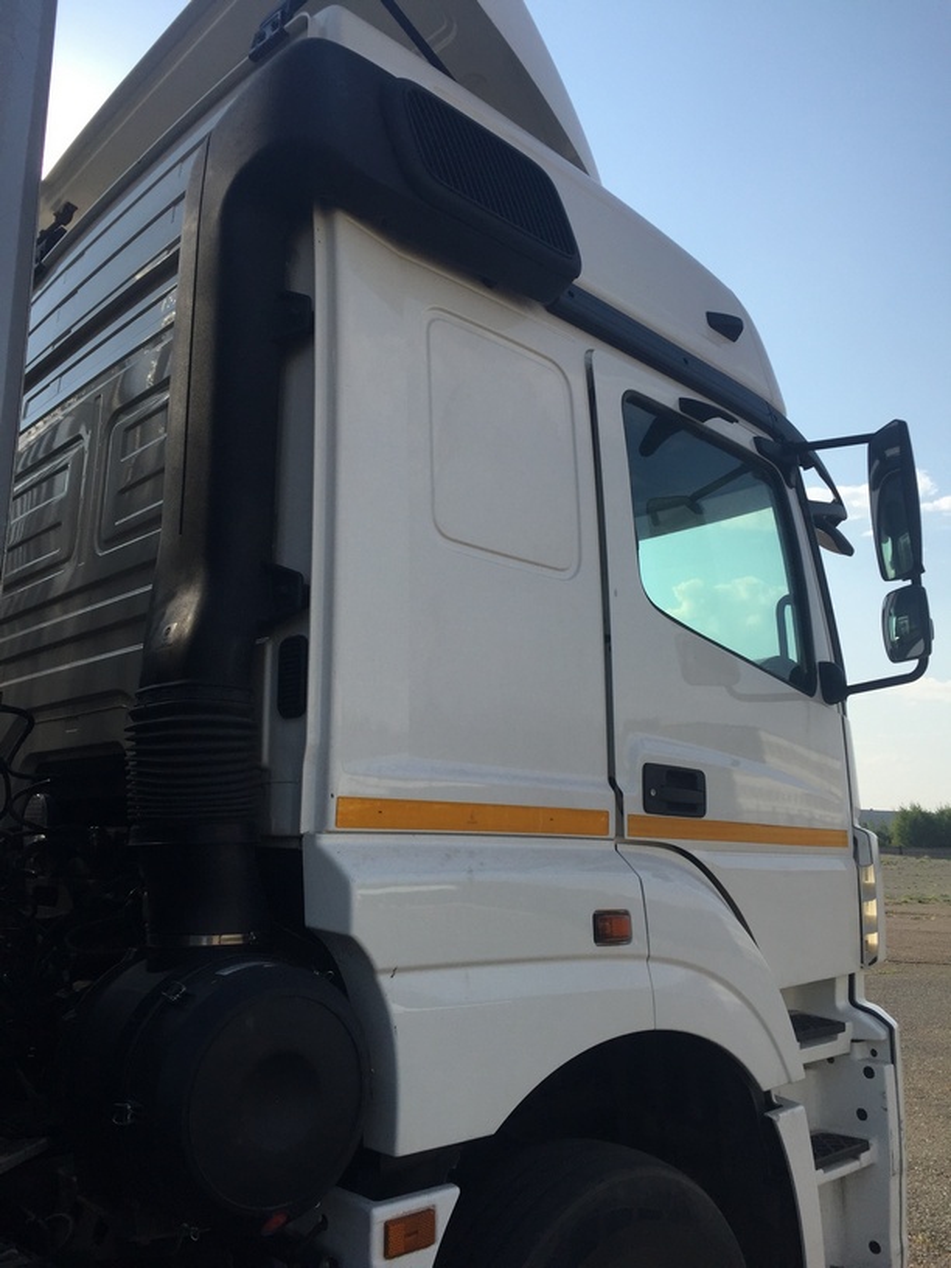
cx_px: 476
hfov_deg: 48.2
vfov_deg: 61.7
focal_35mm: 29
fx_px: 1062
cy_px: 634
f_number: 2.2
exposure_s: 1/2198
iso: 32
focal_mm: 4.15
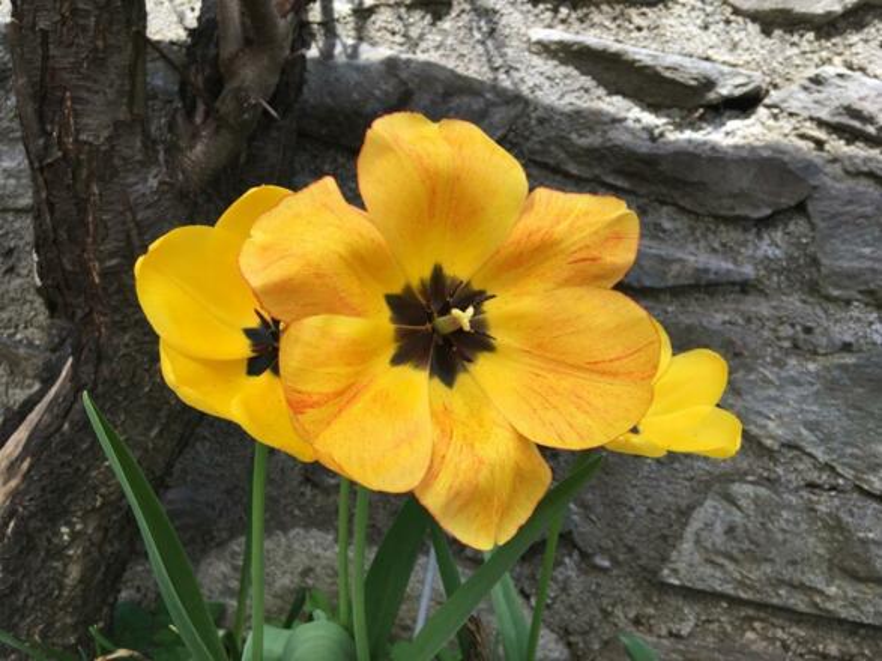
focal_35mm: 29
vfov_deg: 48.2
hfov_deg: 61.7
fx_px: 739
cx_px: 441
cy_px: 330
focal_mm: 4.15
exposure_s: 1/237
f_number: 2.2
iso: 25
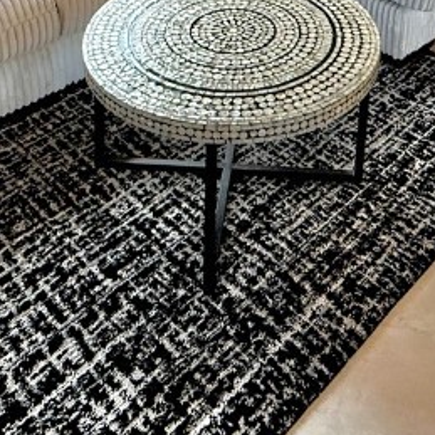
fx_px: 697
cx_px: 267
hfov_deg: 34.5
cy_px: -175
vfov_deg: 27.1
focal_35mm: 49
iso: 200
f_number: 2.2
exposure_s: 1/120
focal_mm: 2.22
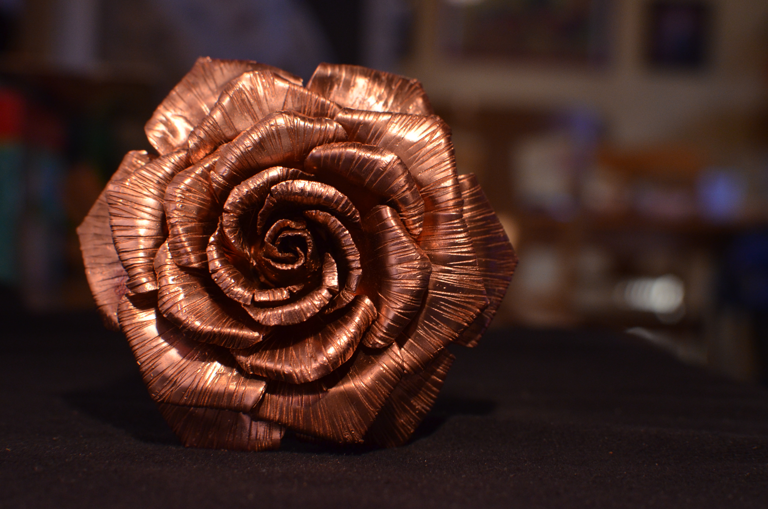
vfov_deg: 25.6
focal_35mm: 52
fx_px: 1118
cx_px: 384
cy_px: 254
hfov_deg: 37.9
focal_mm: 35
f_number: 5
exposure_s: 1/40
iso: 1000
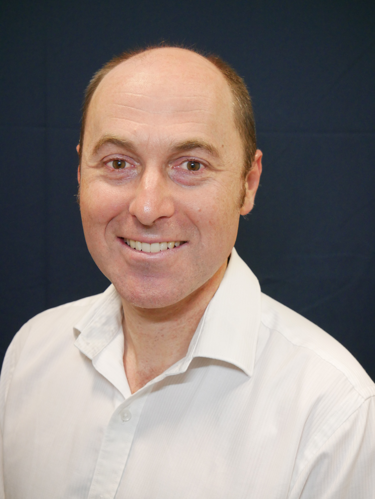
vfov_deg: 35.5
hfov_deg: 27.1
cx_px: 188
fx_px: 779
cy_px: 250
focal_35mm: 54
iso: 2000
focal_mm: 27
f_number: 4.6
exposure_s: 1/60
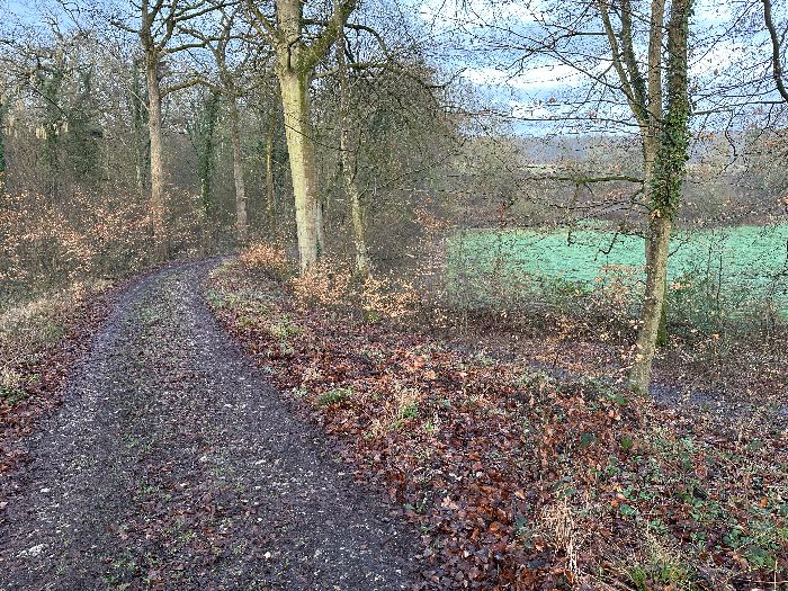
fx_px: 546
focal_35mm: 24
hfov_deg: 71.6
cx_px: 394
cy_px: 296
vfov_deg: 56.8
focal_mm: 6.86
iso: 100
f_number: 1.78
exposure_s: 1/164
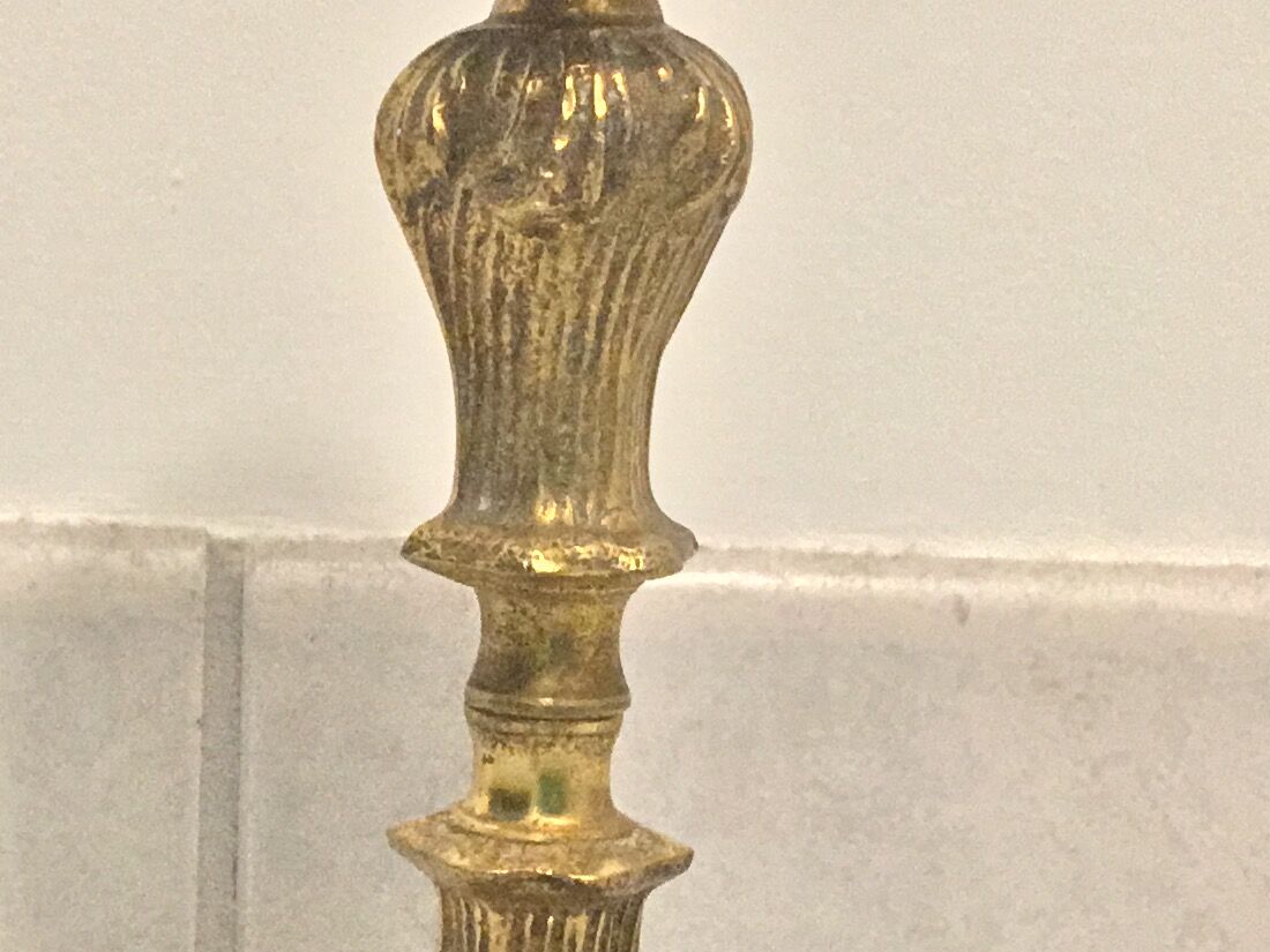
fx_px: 3375
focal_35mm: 92
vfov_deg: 16.0
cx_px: 333
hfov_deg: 21.1
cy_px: 692
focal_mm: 3.3
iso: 200
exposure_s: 1/25
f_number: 2.4
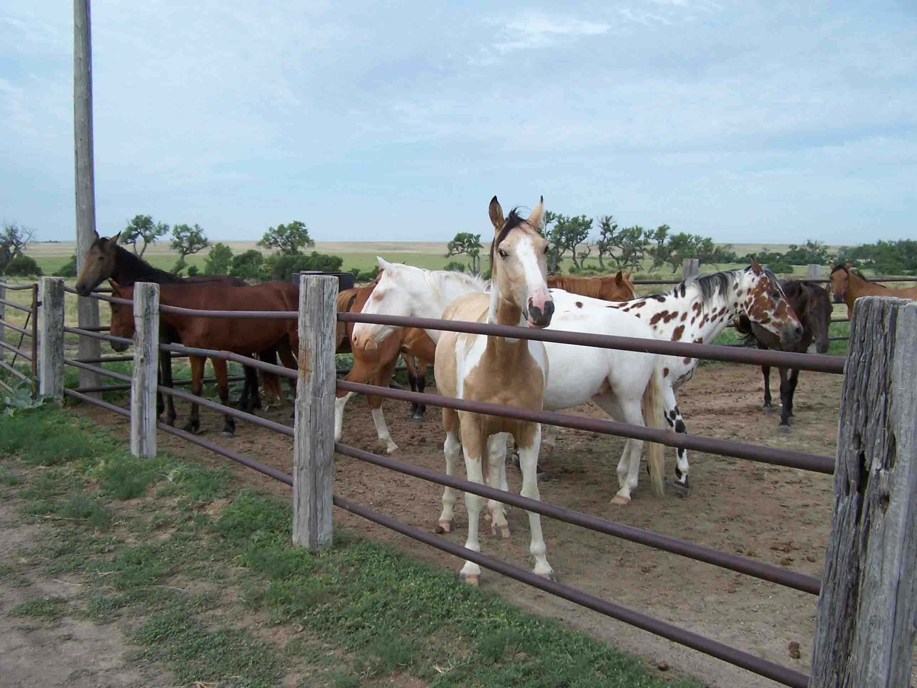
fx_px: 1007
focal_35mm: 38
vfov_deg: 37.7
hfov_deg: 49.0
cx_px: 458
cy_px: 344
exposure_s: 1/750
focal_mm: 6.3
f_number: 2.8
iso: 80
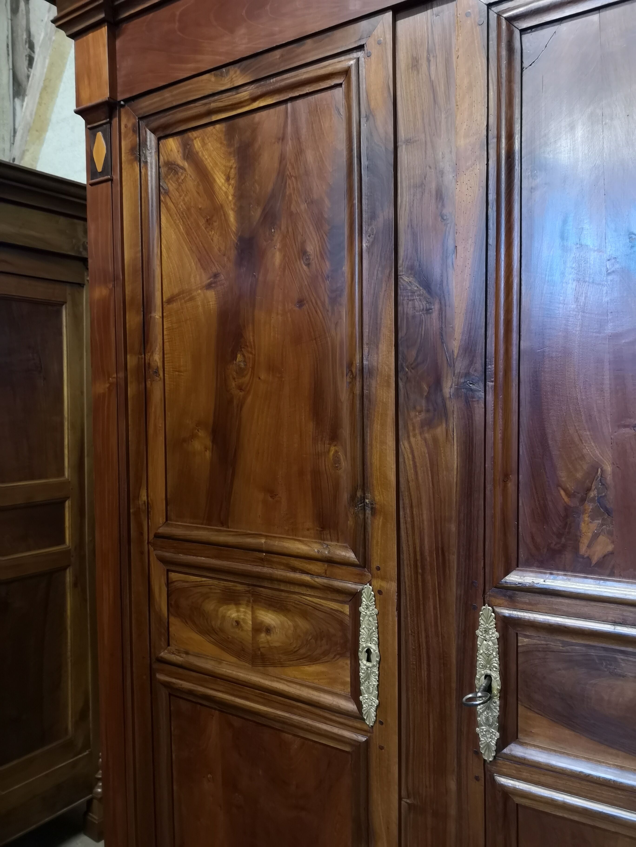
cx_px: 318
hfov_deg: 51.4
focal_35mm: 27
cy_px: 424
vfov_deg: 65.3
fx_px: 661
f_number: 1.8
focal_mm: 3.95
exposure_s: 1/20
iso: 640
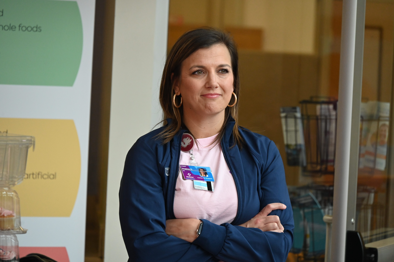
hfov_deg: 10.3
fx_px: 2187
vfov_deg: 6.9
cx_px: 197
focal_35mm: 200
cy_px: 131
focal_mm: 200
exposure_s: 1/200
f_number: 6.3
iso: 3200
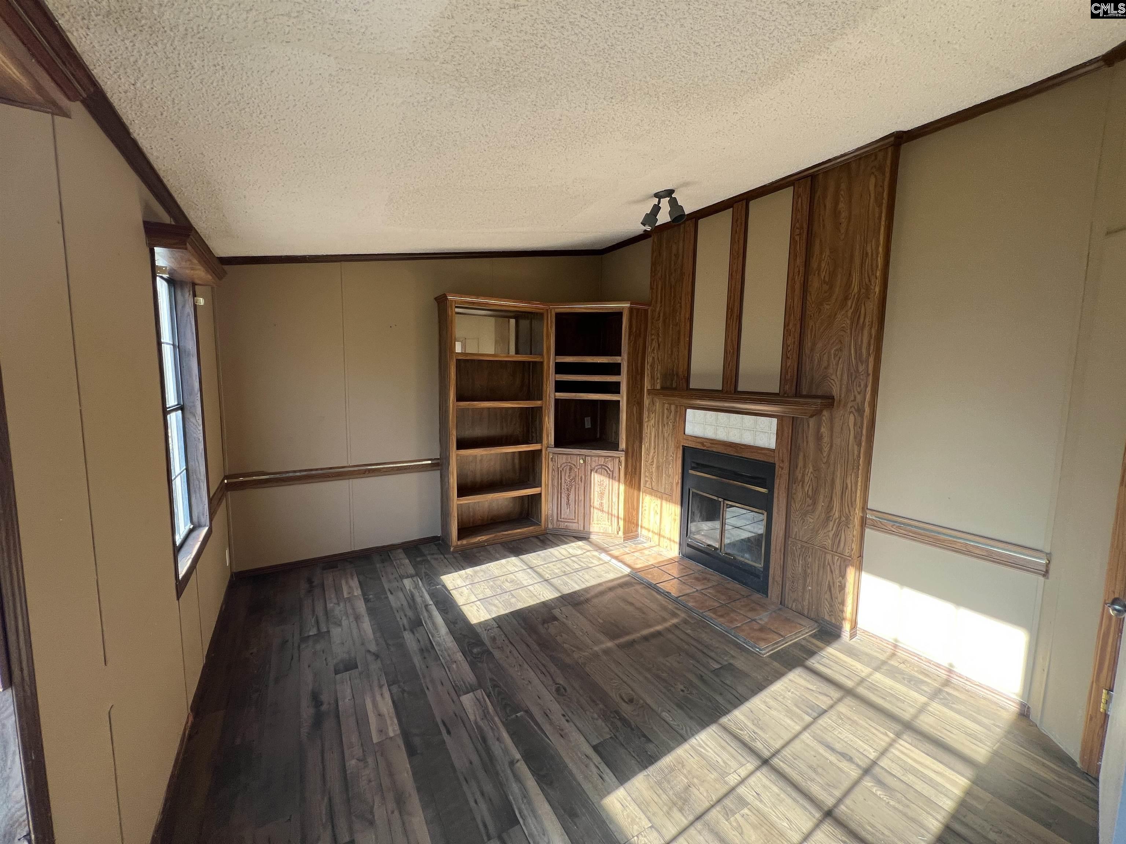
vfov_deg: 89.9
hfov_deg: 106.2
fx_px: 423
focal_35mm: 13
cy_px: 422
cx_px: 563
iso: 64
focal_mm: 1.57
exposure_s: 1/99
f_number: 1.8
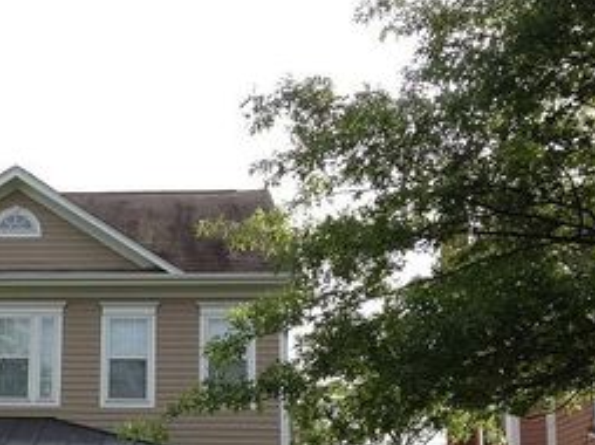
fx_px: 1185
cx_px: 16
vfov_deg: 20.7
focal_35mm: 69
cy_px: 418
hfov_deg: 26.8
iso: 64
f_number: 2.4
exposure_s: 1/812
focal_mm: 4.28
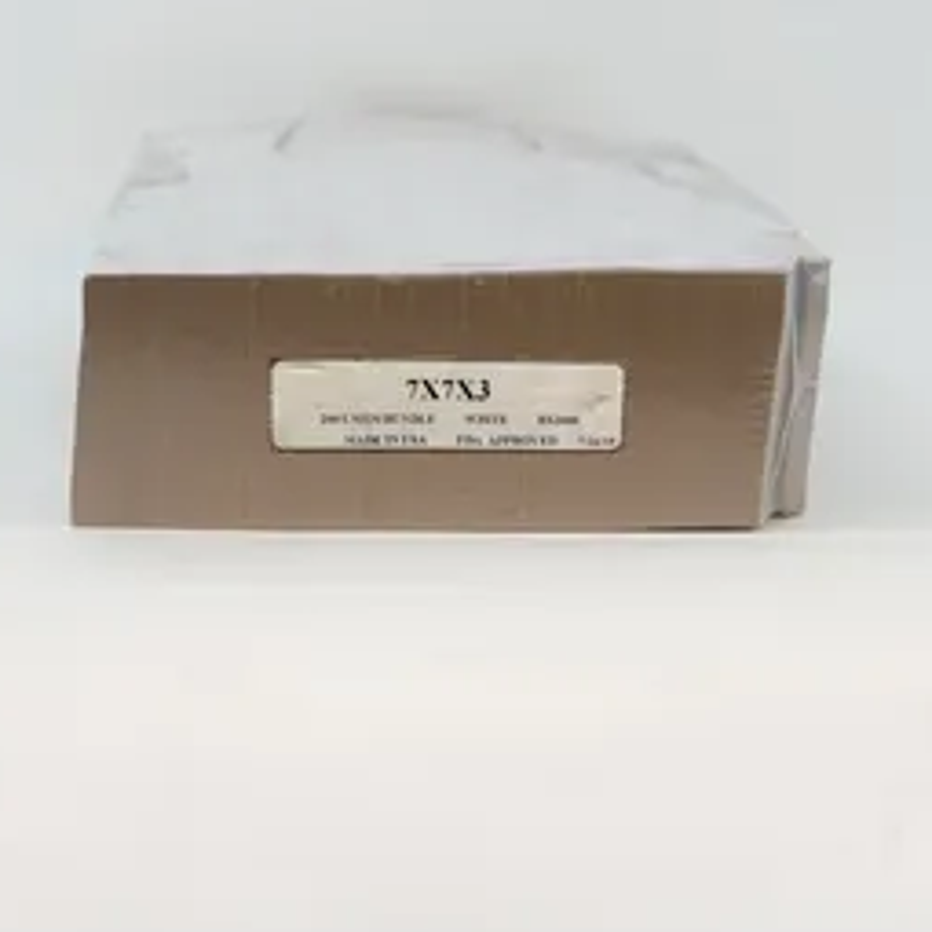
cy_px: 256
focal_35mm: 72
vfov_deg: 23.8
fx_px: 2193
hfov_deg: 24.0
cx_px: 448
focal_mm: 54
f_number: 5
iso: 100
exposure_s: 1/15
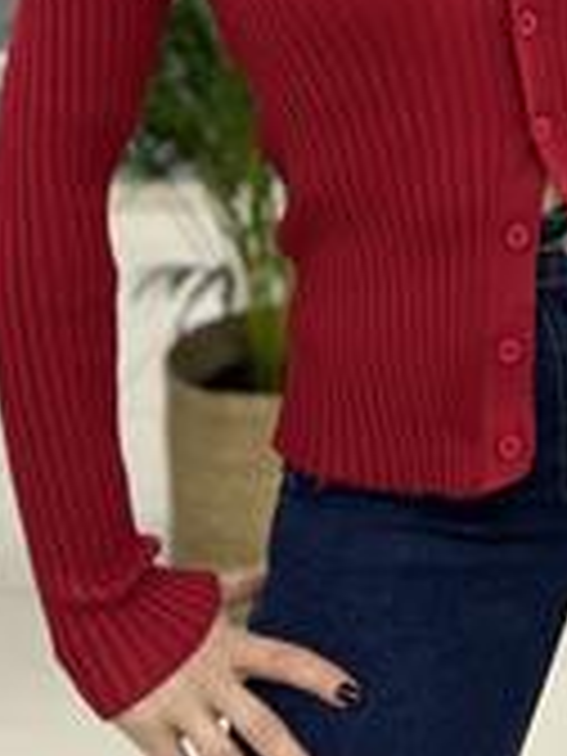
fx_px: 1572
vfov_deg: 24.0
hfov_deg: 19.7
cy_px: -207
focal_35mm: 72
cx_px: 603
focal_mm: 5.7
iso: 100
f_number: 1.5
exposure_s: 1/50
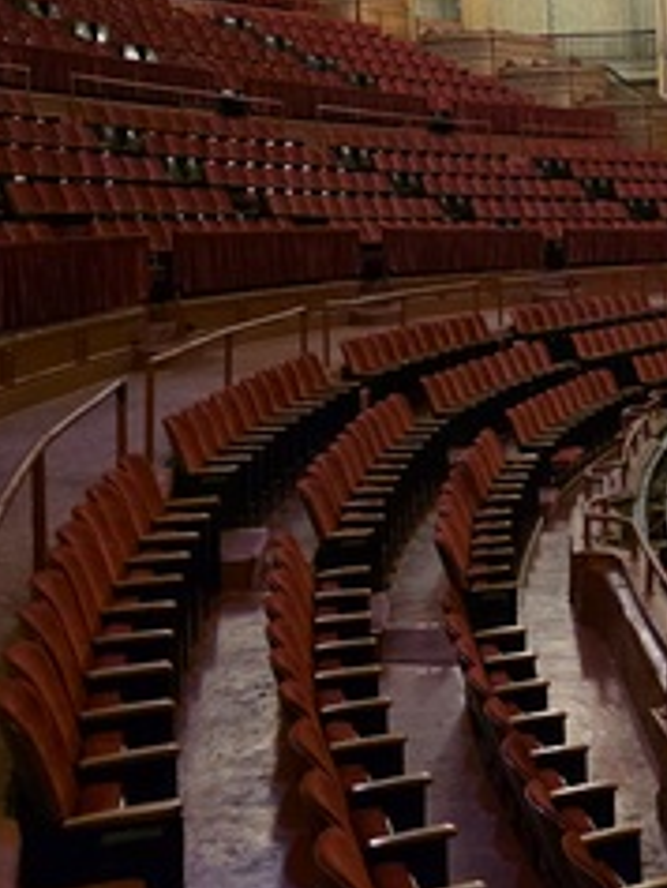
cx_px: 821
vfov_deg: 30.6
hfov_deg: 21.8
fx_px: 1591
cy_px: 206
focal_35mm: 62
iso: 1600
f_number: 1.7
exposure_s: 1/120
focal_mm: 6.3
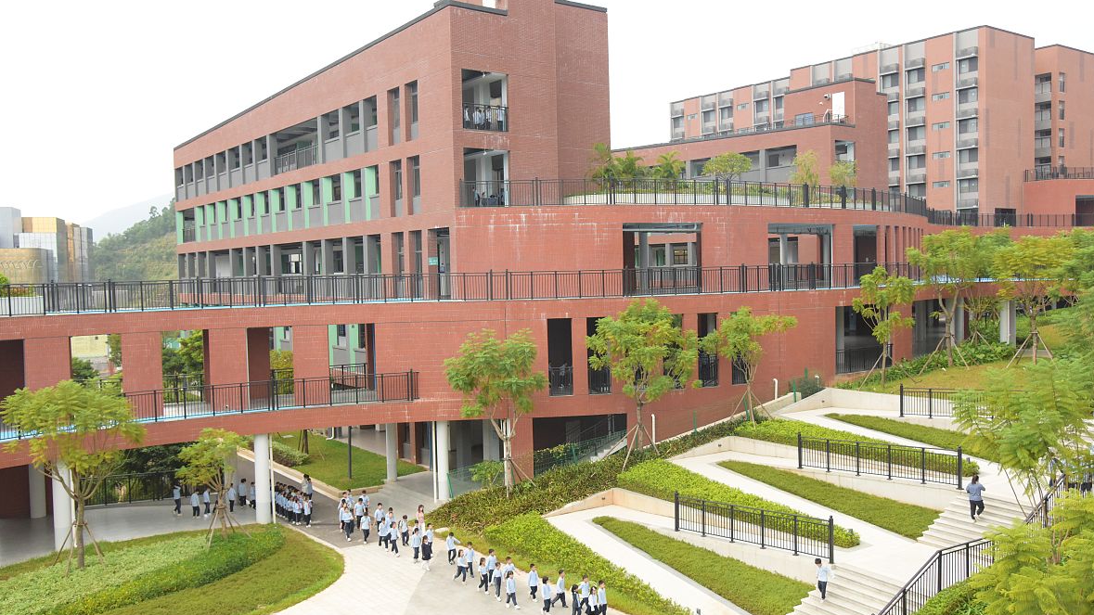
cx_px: 541
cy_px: 307
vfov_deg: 36.7
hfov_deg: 61.0
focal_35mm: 32
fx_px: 928
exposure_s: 1/640
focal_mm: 30
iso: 2500
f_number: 4.5
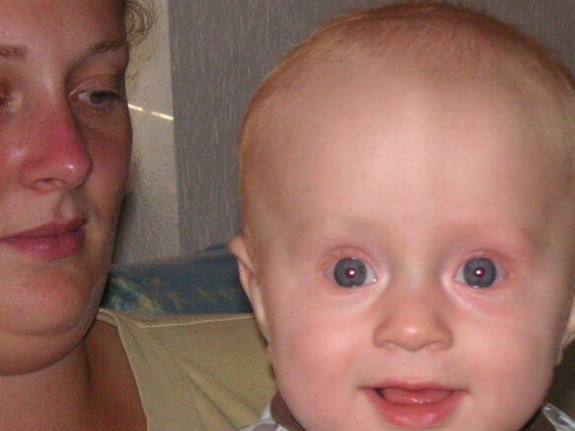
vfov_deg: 10.7
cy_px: 230
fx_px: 2292
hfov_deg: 14.3
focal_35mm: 138
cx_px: 339
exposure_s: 1/90
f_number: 5
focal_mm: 16.6
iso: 160
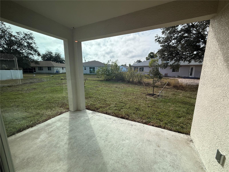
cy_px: 86
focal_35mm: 14
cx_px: 114
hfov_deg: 102.1
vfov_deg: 85.7
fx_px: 93
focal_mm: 2.22
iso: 64
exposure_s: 1/1259
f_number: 2.2
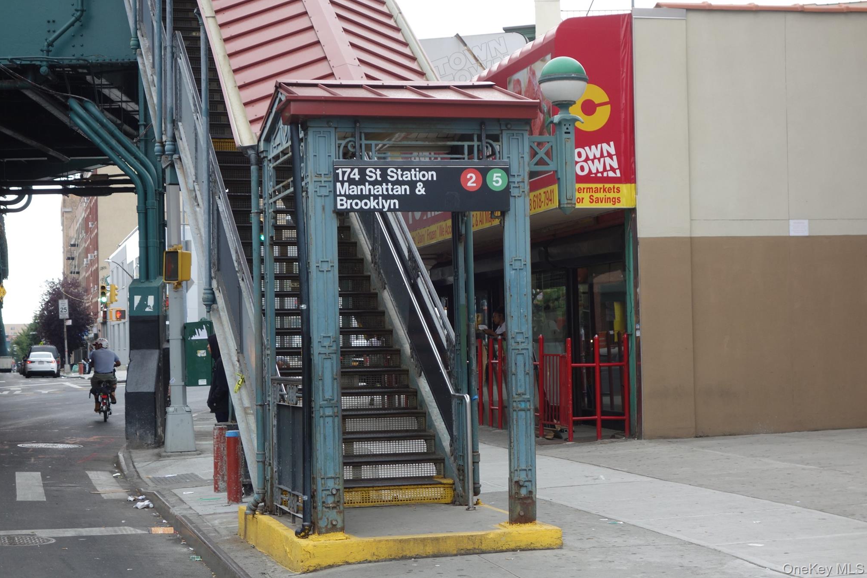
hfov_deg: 28.5
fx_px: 1710
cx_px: 430
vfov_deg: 19.2
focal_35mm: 71
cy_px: 286
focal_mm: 25.93
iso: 200
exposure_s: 1/80
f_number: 4
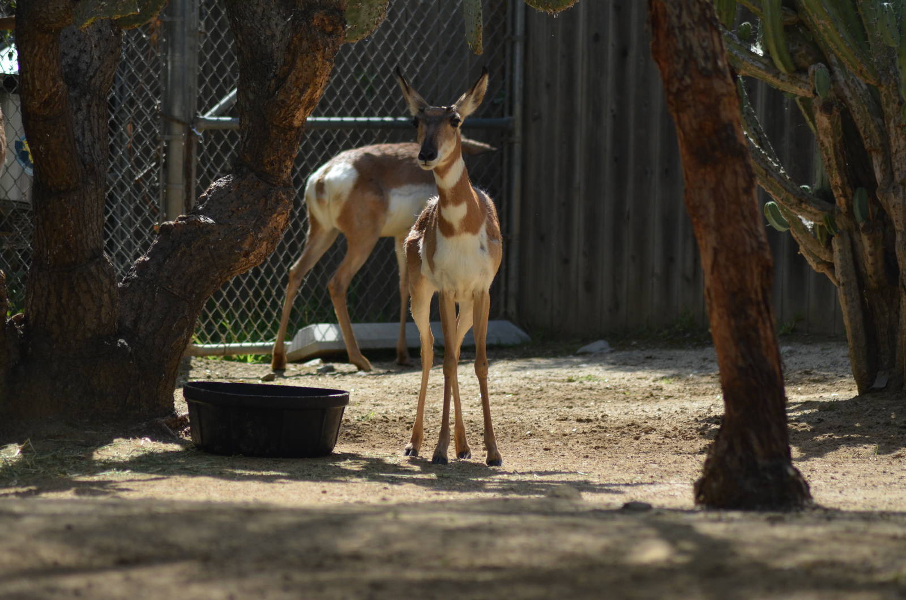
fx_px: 7347
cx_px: 453
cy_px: 300
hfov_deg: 7.1
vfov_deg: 4.7
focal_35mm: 292
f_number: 5
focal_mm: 195
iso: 400
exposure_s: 1/1600
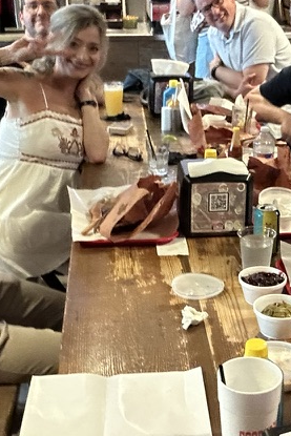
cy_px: 192
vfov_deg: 33.9
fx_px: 715
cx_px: 229
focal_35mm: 59
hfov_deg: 22.7
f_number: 1.9
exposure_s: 1/15
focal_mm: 2.69
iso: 640
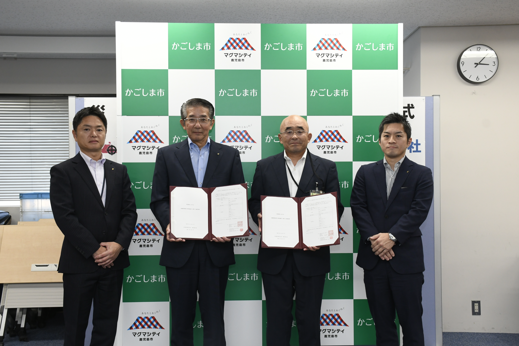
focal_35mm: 40
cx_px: 260
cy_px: 173
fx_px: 577
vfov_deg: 33.4
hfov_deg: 48.5
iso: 1250
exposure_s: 1/80
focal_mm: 27
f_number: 6.3
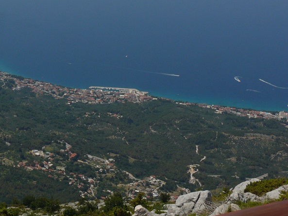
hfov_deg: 22.7
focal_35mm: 85
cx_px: 52
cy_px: 36
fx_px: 707
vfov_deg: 17.2
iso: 100
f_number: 8
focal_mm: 9.7
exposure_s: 1/500
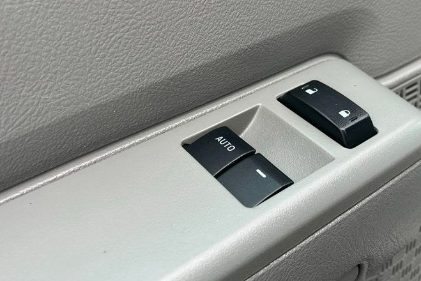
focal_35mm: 42
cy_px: 114
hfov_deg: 46.3
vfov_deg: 31.8
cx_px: 240
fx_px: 491
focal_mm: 5.1
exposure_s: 1/151
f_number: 1.6
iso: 40
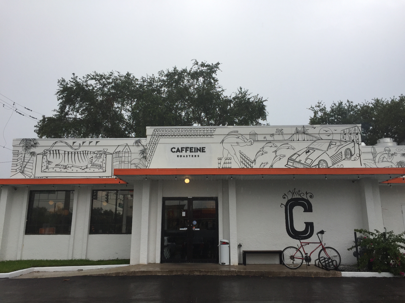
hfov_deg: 61.7
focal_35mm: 29
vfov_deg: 48.2
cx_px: 202
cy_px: 152
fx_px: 339
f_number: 2.2
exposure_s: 1/520
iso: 32
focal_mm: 4.15
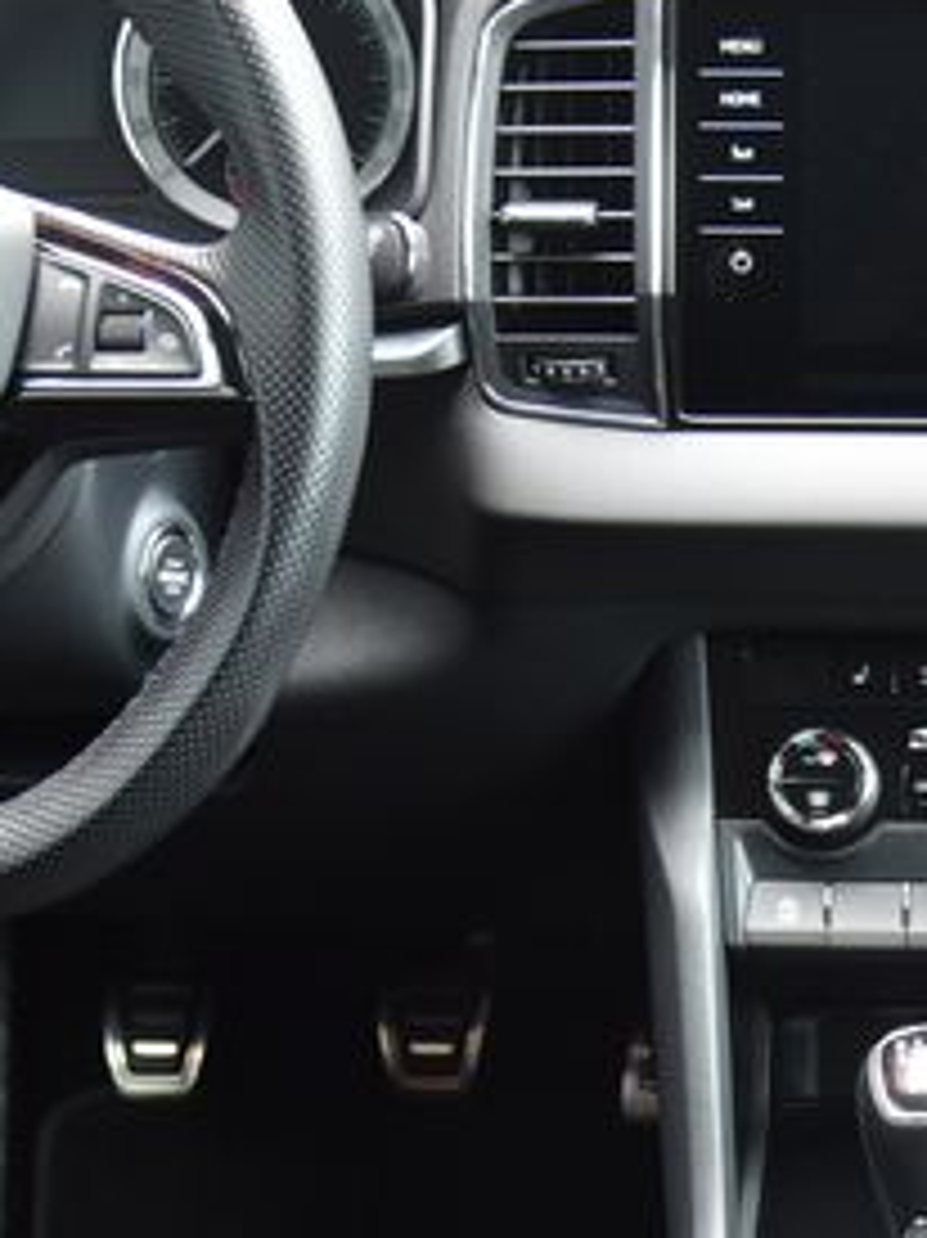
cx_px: 927
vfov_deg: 22.5
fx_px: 3073
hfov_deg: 16.8
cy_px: 977
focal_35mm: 86
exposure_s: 1/50
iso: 500
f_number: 4
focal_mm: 24
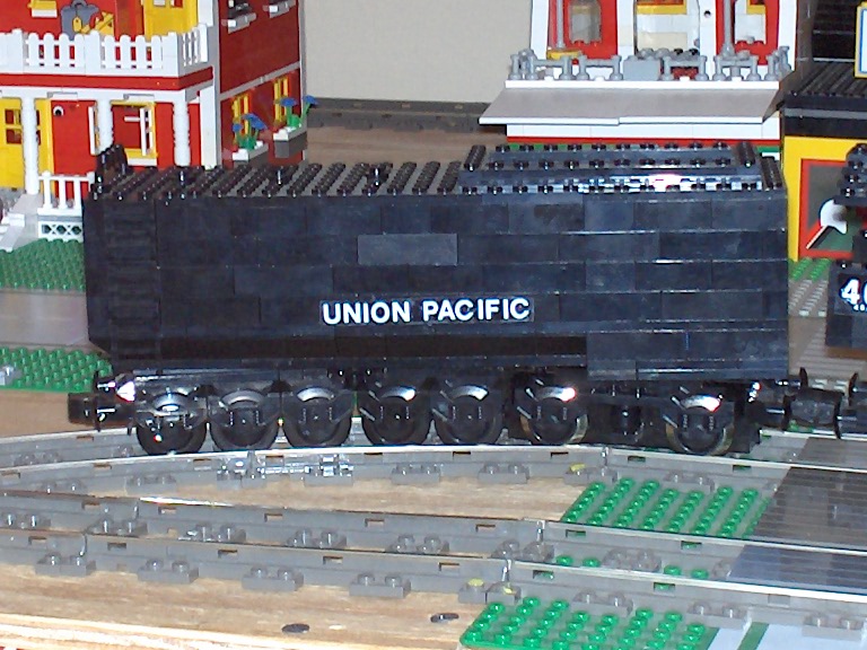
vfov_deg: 38.7
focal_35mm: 37
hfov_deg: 50.1
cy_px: 325
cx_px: 434
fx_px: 927
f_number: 2.8
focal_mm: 6.11
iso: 100
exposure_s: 1/60
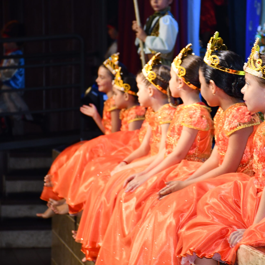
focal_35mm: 143
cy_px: 132
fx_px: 1239
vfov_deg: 12.2
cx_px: 195
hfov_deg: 12.2
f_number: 5
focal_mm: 75
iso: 1100
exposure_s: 1/60
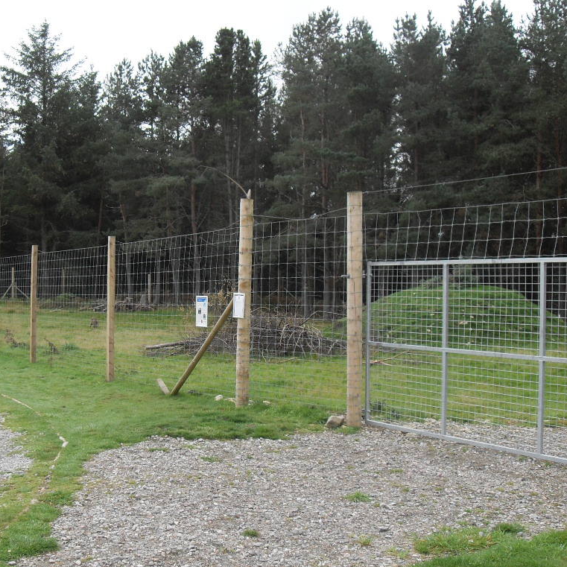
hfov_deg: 38.3
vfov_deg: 38.3
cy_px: 285
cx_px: 248
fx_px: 815
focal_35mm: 44
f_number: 2.8
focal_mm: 6.3
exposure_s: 1/250
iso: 80
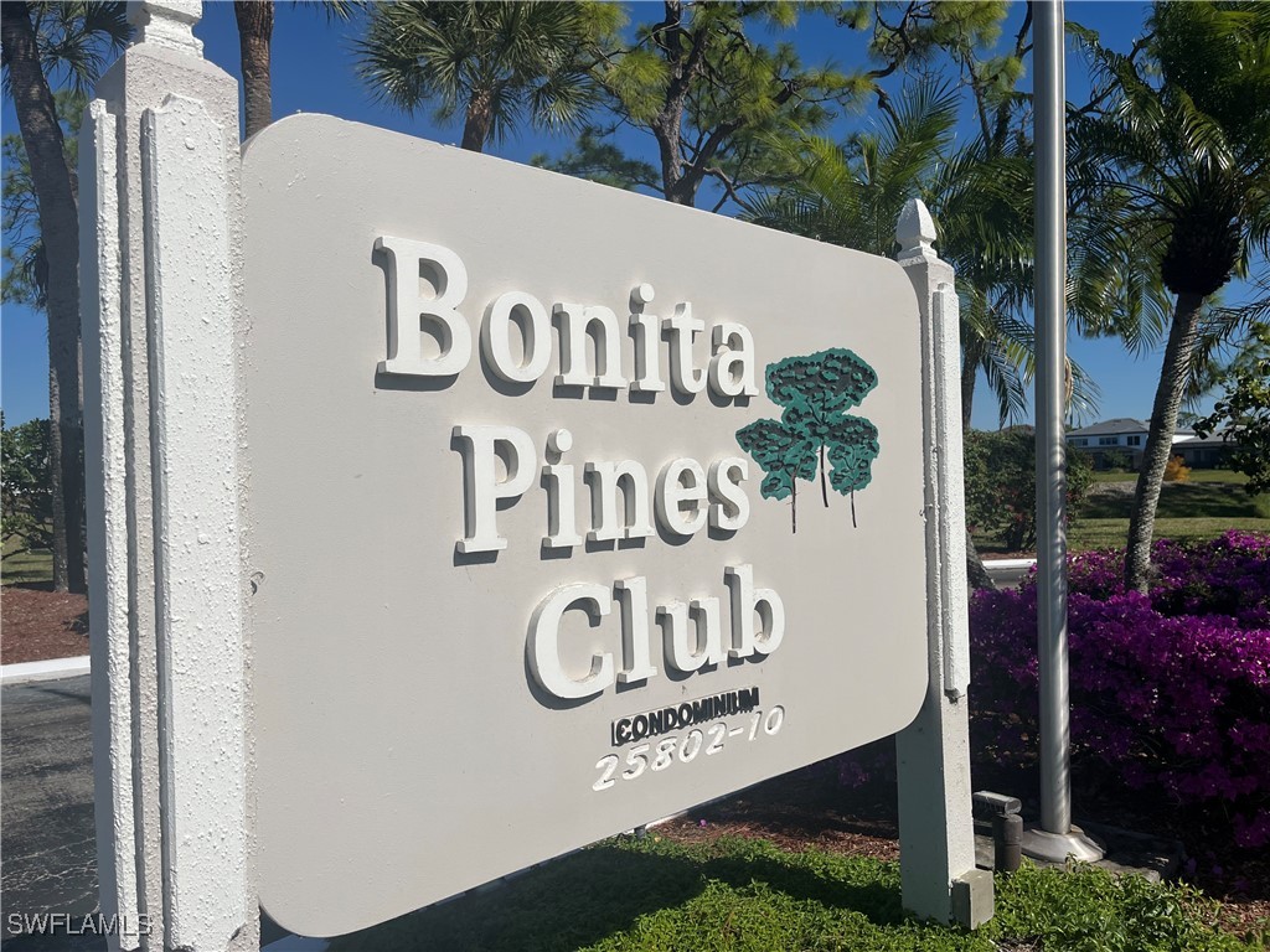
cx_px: 635
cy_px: 476
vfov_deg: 53.1
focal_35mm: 26
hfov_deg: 67.3
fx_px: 954
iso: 50
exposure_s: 1/11905
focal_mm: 5.1
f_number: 1.6
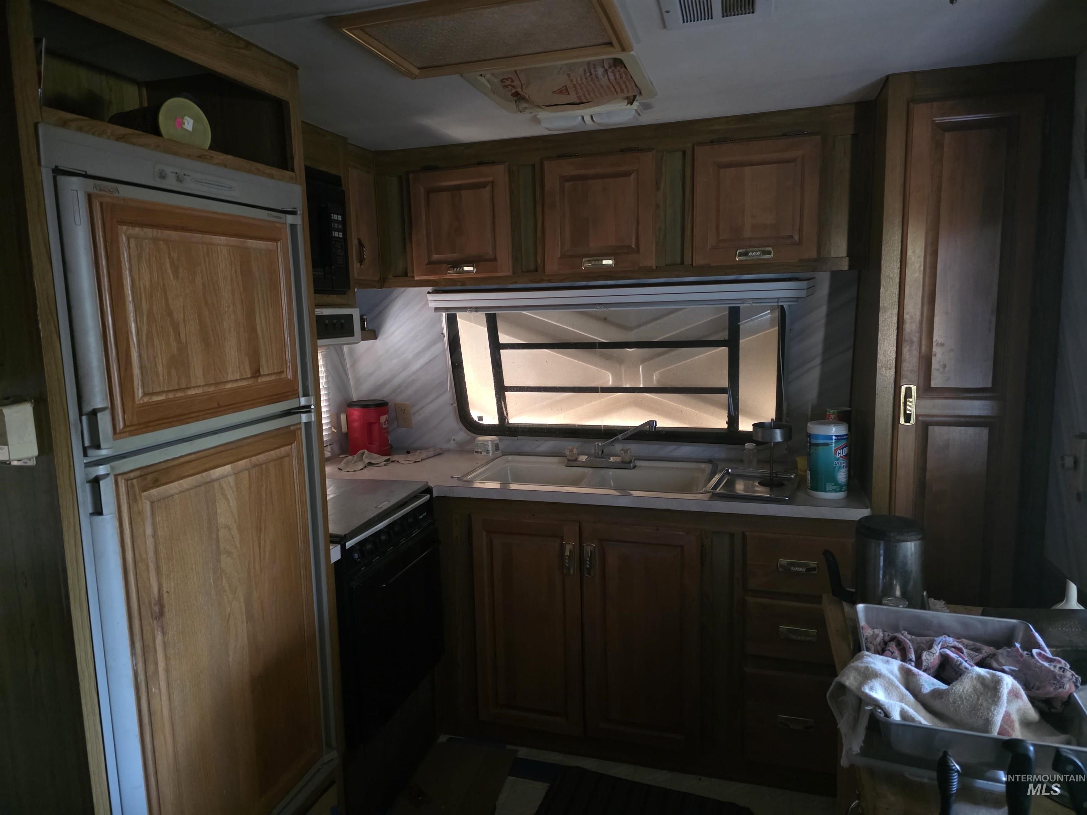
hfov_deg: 73.9
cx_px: 544
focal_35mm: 23
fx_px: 722
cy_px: 408
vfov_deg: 58.9
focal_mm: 6.3
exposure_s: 1/40
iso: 1600
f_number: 1.7
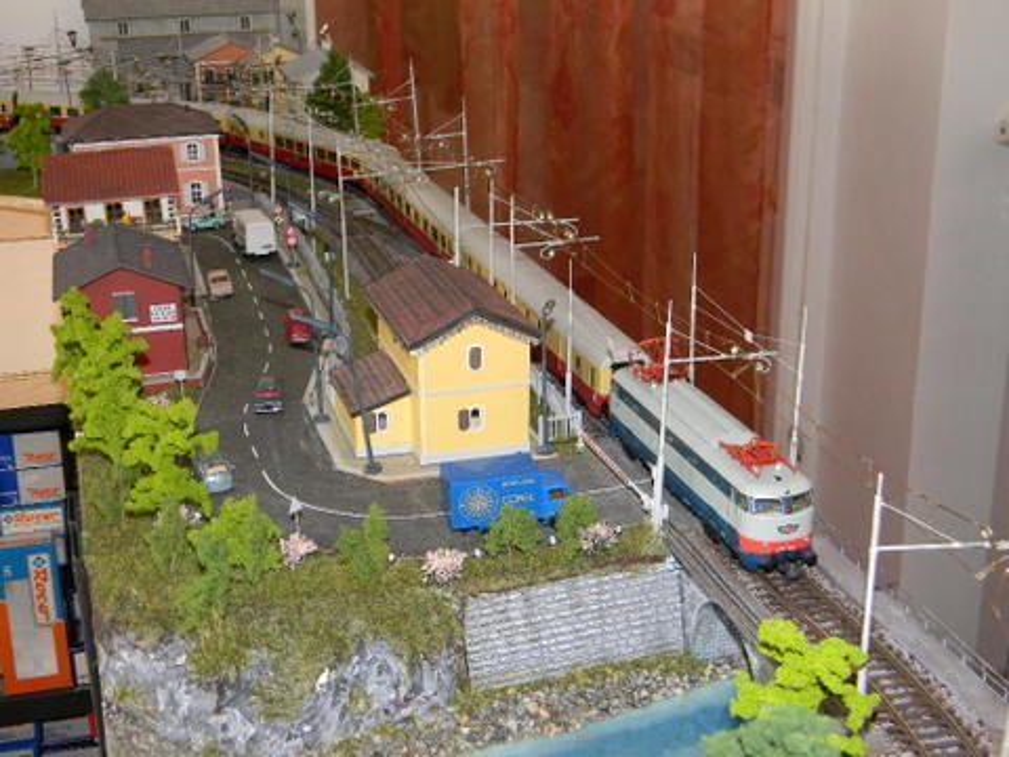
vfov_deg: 30.9
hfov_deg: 40.4
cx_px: 504
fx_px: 1370
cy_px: 378
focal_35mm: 47
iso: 200
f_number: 3.9
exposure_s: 1/30
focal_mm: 8.6
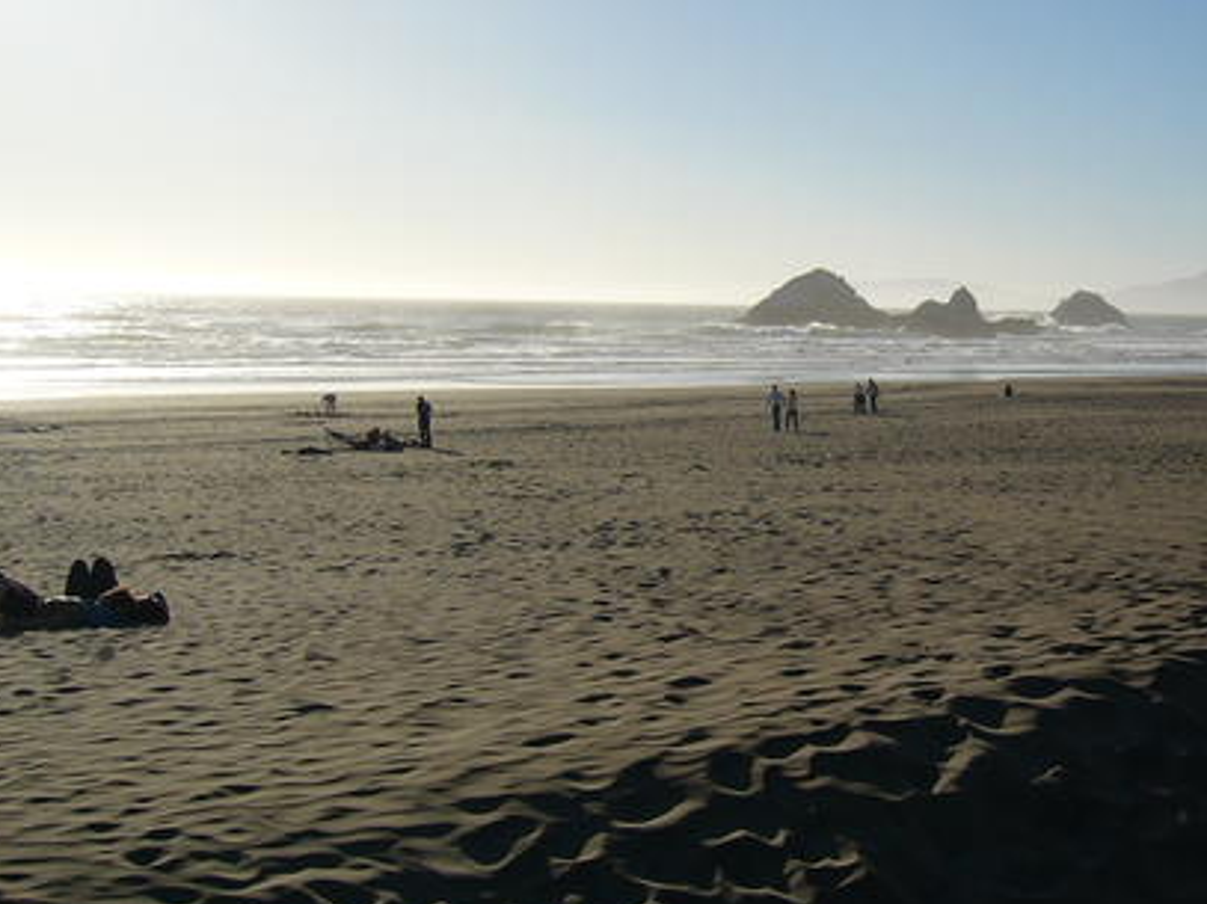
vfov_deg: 26.5
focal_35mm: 55
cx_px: 878
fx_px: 1917
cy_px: 400
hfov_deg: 34.3
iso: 50
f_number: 8
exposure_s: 1/400
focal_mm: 5.8
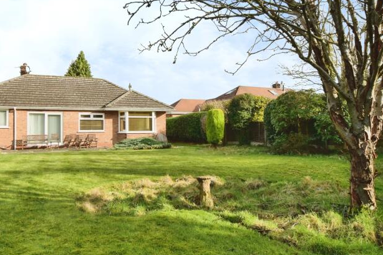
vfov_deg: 51.2
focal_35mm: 25
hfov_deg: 71.2
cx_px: 168
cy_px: 114
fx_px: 266
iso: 640
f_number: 8
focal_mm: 10
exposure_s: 1/800
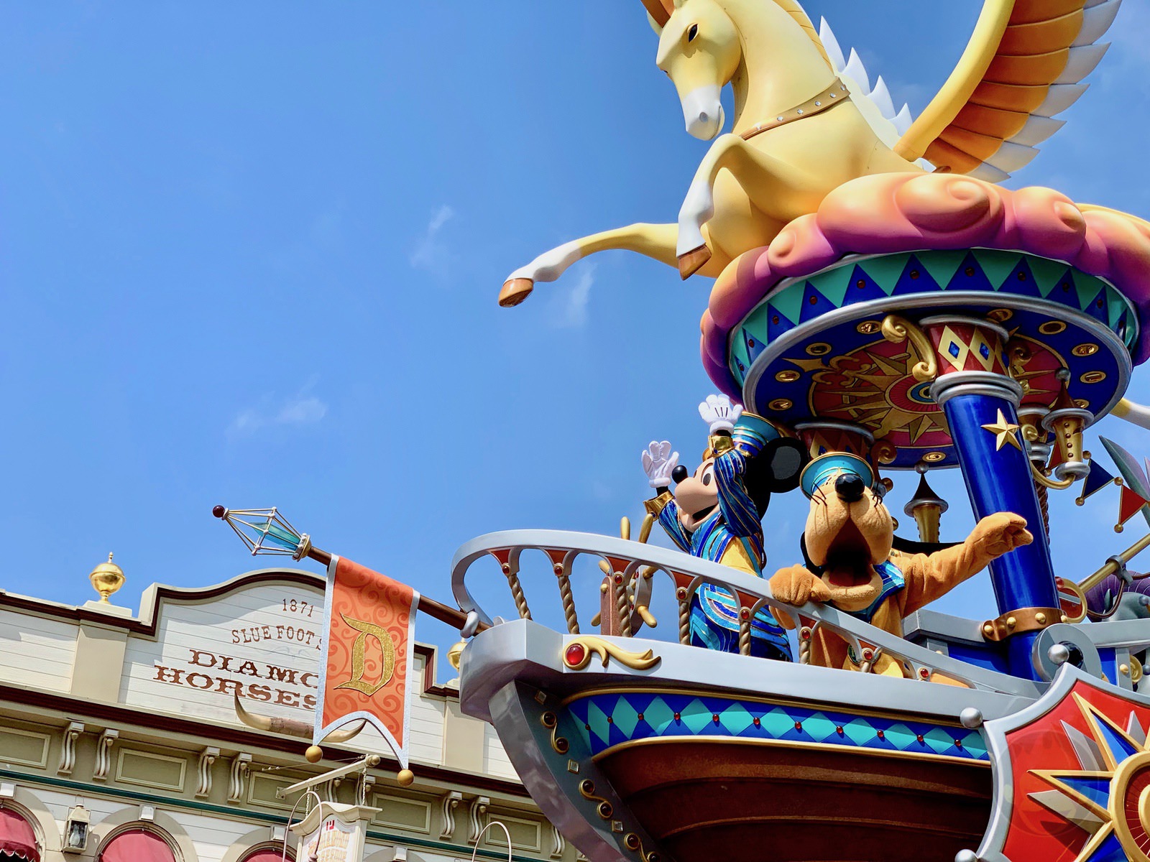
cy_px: 431
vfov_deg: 28.0
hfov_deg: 36.8
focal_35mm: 52
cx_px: 575
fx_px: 1728
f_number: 2.4
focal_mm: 6
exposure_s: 1/1597
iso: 16
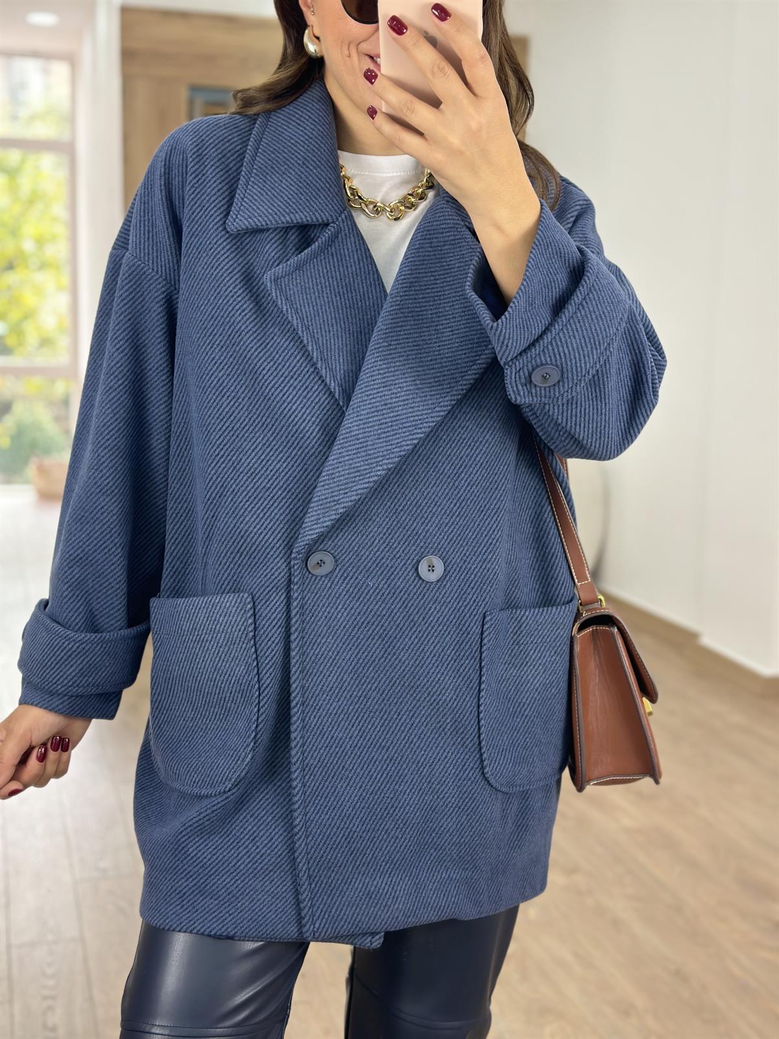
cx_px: 390
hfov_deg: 30.3
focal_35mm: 48
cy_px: 520
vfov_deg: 39.7
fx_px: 1440
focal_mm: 6.86
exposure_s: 1/100
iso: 100
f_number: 1.78
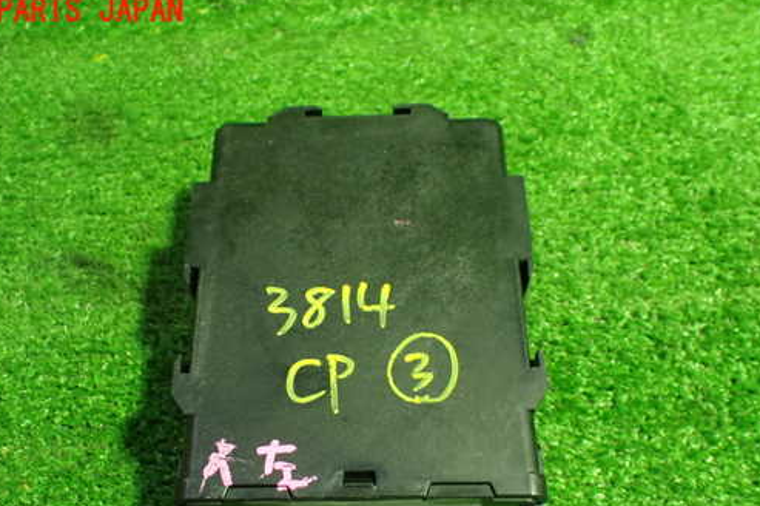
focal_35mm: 38
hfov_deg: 50.7
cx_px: 365
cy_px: 339
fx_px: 802
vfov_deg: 34.7
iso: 800
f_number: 2.3
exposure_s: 1/60
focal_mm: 5.4
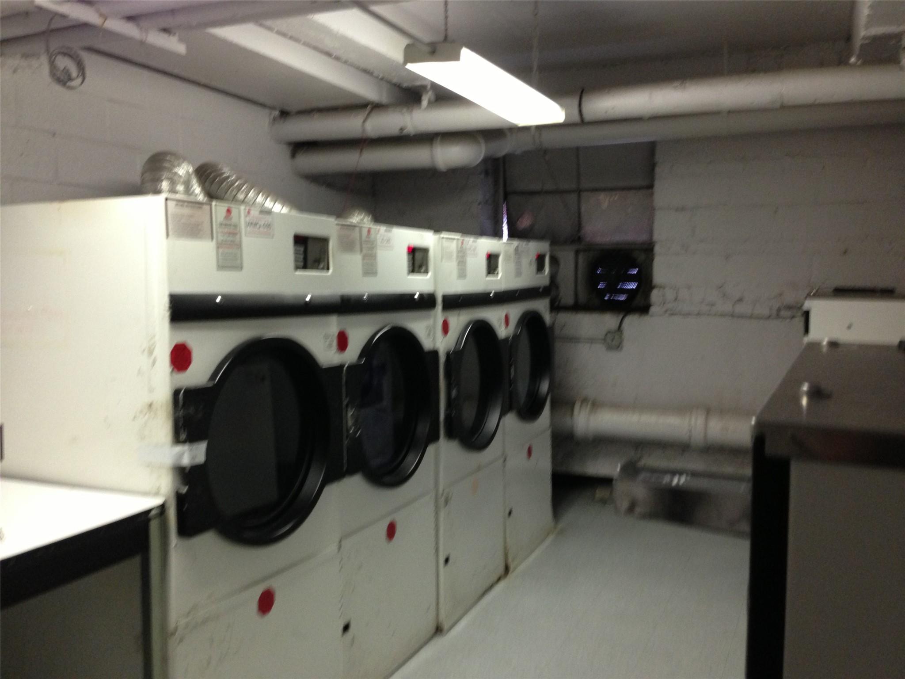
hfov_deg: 55.4
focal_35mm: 33
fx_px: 863
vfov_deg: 42.9
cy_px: 340
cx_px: 452
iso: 200
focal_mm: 4.13
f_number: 2.4
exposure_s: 1/20
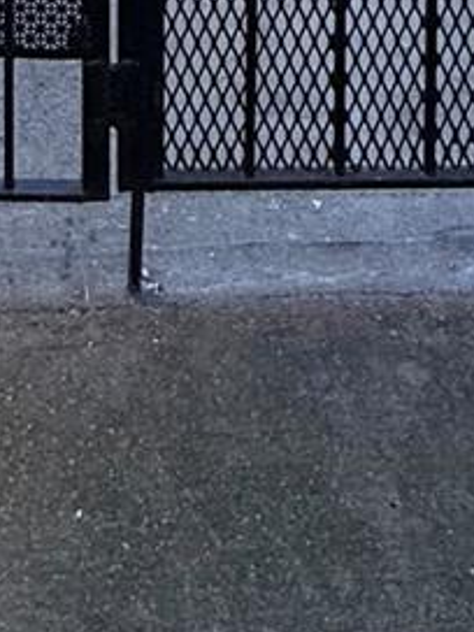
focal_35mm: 79
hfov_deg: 18.2
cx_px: -9
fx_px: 1442
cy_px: -904
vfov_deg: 14.7
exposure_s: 1/393
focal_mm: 2.22
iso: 50
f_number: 2.2
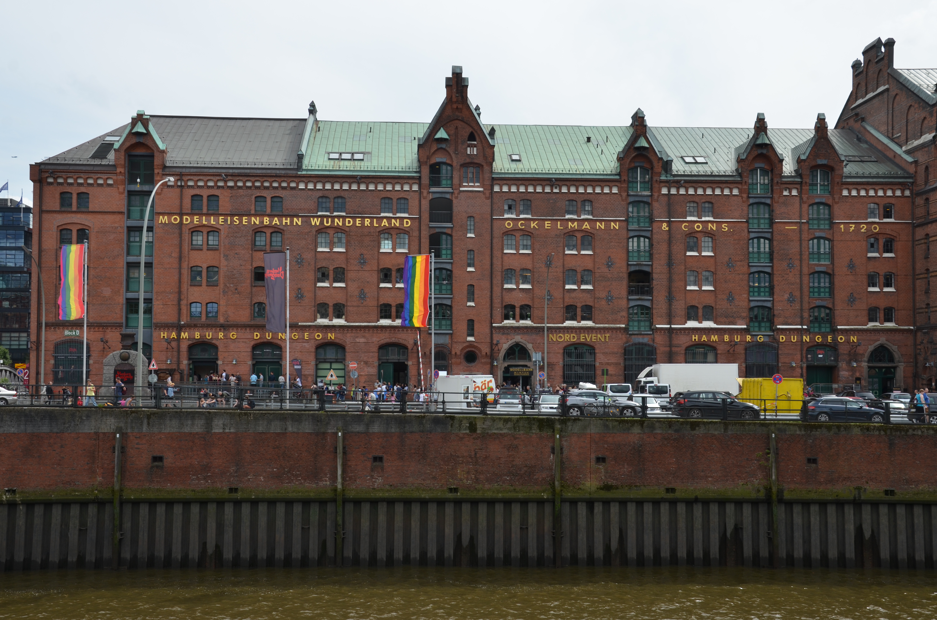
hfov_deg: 46.5
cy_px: 310
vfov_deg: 31.8
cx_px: 468
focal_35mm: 42
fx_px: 1091
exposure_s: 1/250
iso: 140
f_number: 8
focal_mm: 28
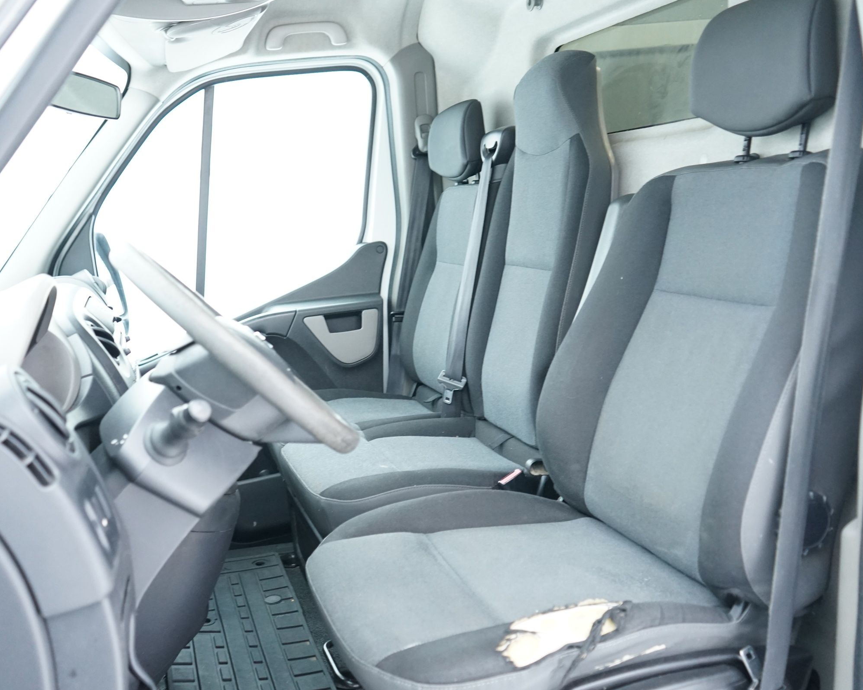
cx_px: 396
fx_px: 843
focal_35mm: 33
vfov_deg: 44.5
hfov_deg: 54.2
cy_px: 330
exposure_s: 1/125
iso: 2000
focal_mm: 28
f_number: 3.5
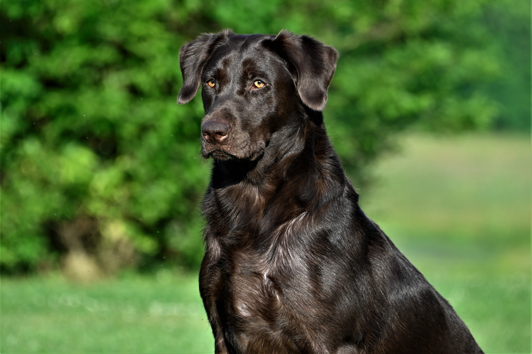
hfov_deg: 6.9
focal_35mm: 300
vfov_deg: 4.6
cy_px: 177
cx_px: 266
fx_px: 4430
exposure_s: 1/800
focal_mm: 300
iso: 800
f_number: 7.1
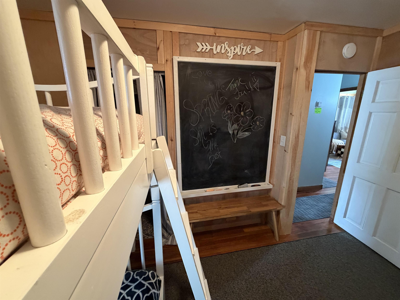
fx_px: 162
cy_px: 150
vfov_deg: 85.7
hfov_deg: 102.1
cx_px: 200
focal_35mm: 14
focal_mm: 2.22
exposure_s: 1/60
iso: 500
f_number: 2.2
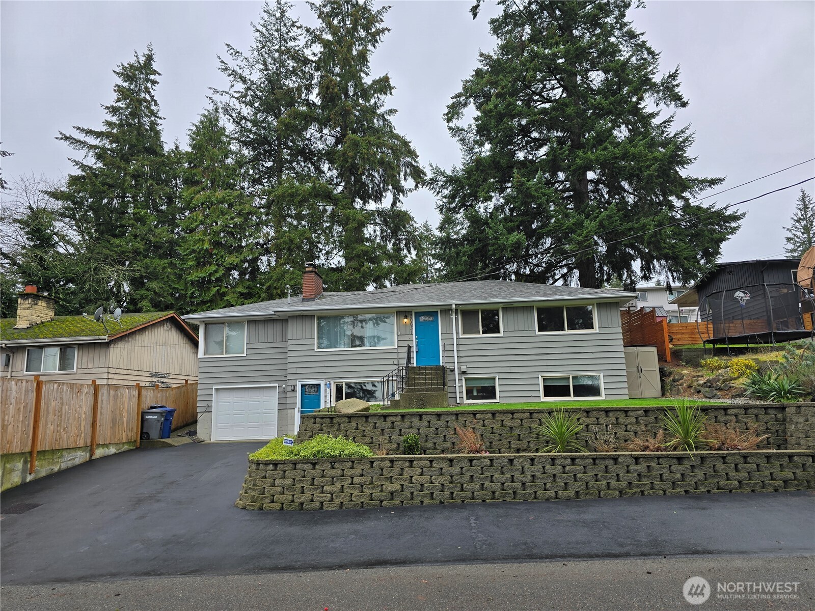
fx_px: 542
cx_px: 408
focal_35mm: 23
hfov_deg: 73.9
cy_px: 306
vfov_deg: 58.9
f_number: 1.7
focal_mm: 6.3
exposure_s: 1/180
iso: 16
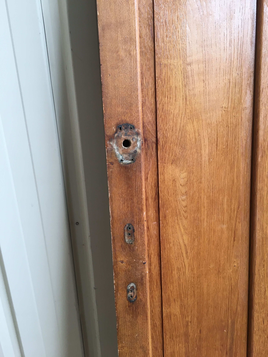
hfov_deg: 48.2
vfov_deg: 61.7
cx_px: 134
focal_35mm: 29
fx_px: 299
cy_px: 178
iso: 25
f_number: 2.2
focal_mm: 4.15
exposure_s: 1/33
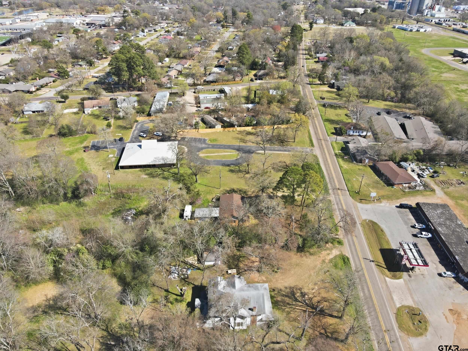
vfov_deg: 56.8
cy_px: 176
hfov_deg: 71.6
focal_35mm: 24
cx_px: 234
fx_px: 324
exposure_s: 1/350
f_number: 2.8
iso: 100
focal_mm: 4.5
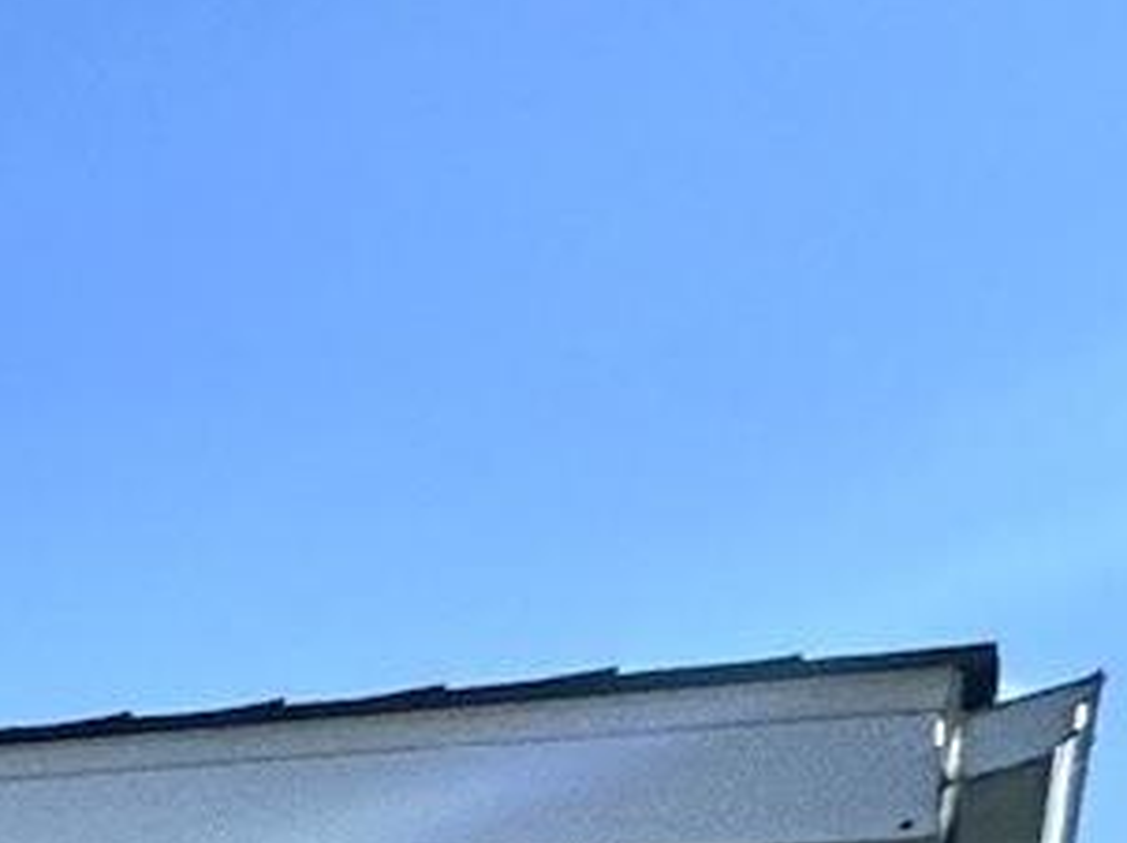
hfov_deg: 11.0
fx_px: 3090
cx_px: -2396
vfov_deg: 10.3
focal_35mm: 95
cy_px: 2656
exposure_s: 1/1370
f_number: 2.2
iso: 50
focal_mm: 2.22
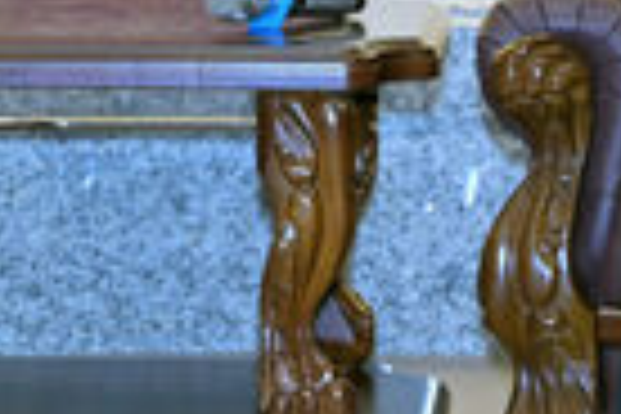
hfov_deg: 6.3
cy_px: -148
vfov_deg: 4.2
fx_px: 5623
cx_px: 14
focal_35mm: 326
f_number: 5.6
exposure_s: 1/100
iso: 2500
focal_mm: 75
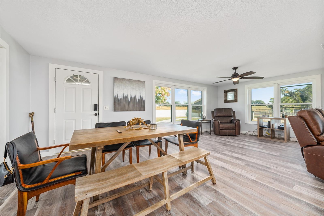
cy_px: 108
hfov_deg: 104.3
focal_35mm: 14
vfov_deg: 81.2
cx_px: 162
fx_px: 126
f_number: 6.3
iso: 250
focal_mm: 14
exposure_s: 1/13
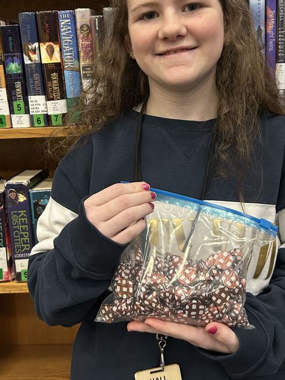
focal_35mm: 42
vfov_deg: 44.5
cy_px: 147
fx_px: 461
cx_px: 154
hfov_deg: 34.3
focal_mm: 5.7
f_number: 1.5
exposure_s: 1/60
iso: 320
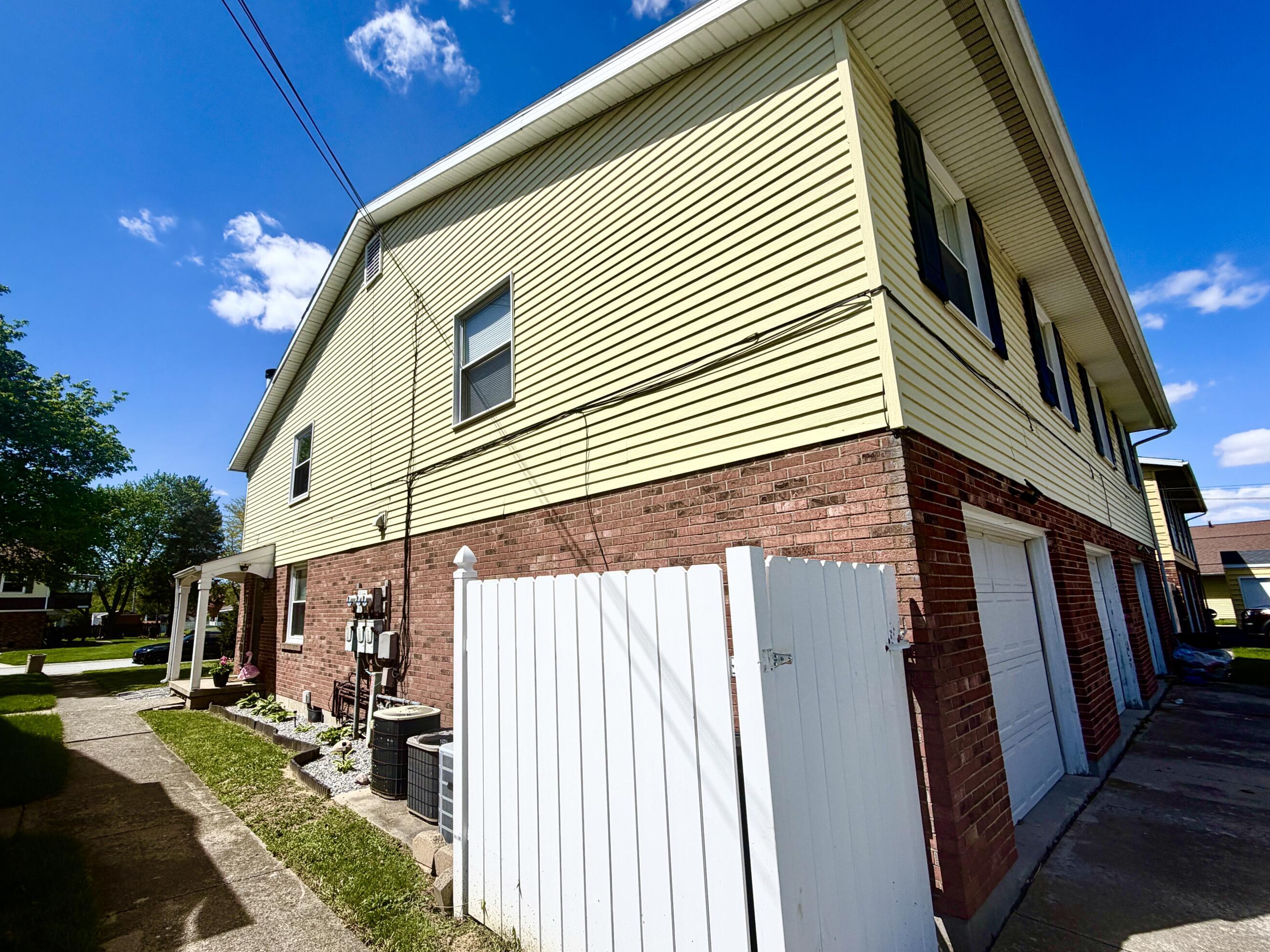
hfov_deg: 94.1
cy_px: 489
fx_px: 587
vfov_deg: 78.1
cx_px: 559
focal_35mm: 16
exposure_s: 1/1961
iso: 20
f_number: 2.2
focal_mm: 2.22
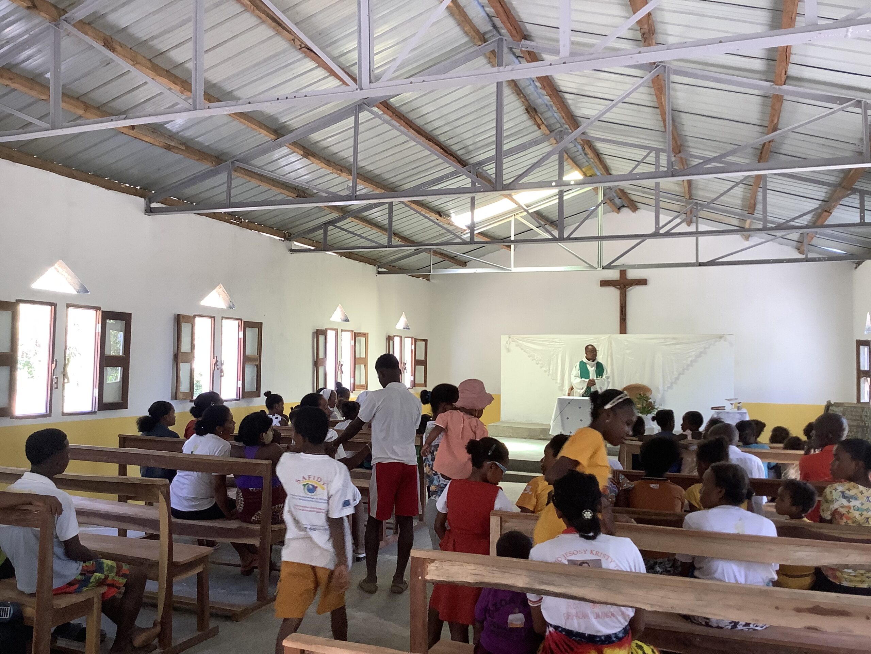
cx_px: 436
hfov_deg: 58.4
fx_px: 780
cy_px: 327
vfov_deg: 45.4
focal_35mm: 31
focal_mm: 3.3
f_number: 2.4
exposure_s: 1/60
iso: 64
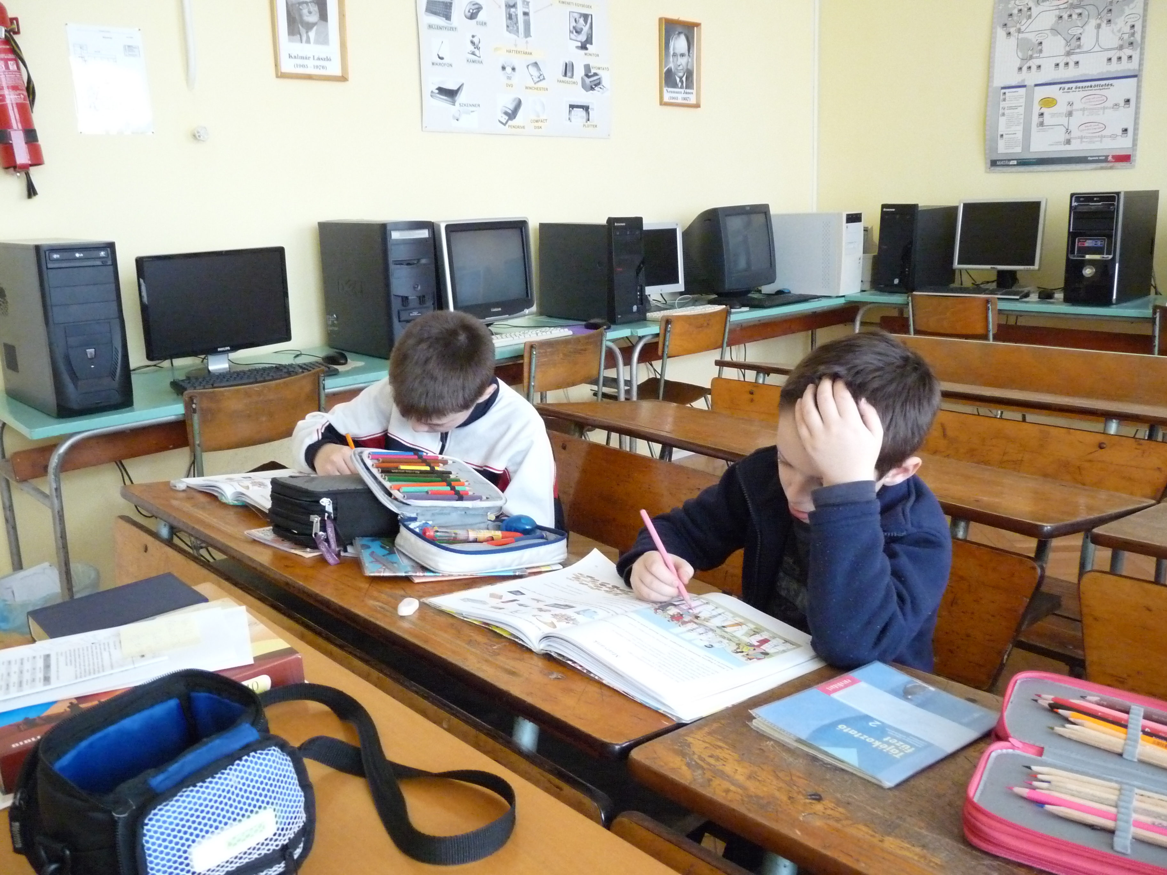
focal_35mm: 29
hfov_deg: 61.7
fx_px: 978
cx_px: 584
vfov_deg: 48.2
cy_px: 438
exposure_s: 1/60
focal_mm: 5.1
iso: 800
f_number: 2.8
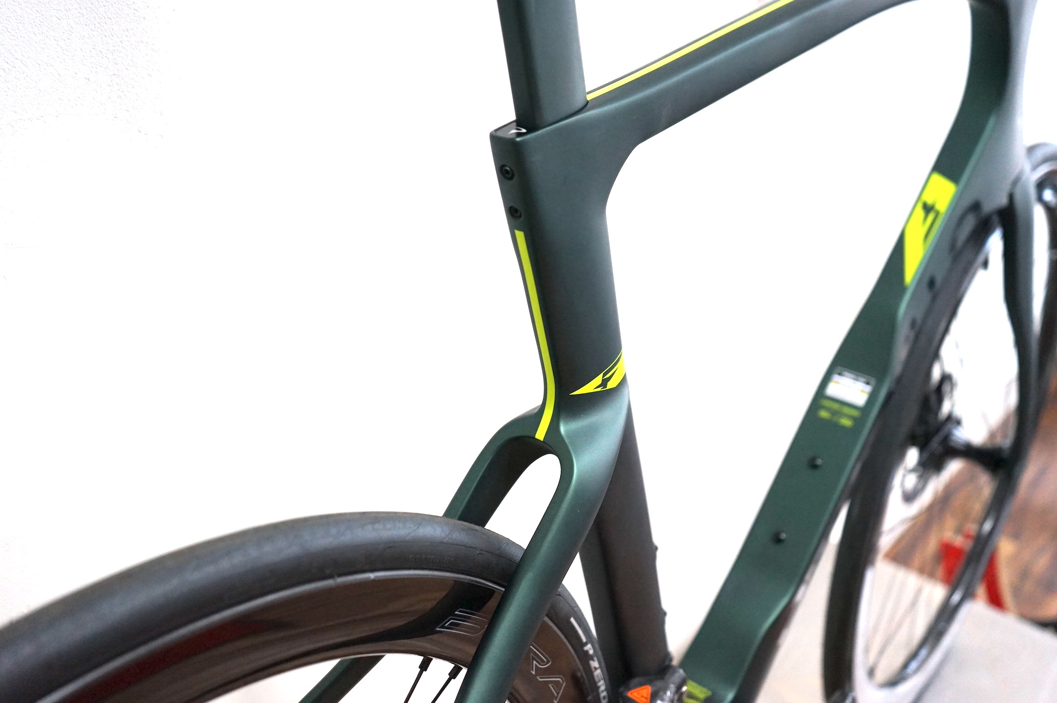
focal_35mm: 36
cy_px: 352
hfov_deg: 53.2
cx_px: 528
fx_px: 1056
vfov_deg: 36.8
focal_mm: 36
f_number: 4
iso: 1600
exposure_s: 1/160
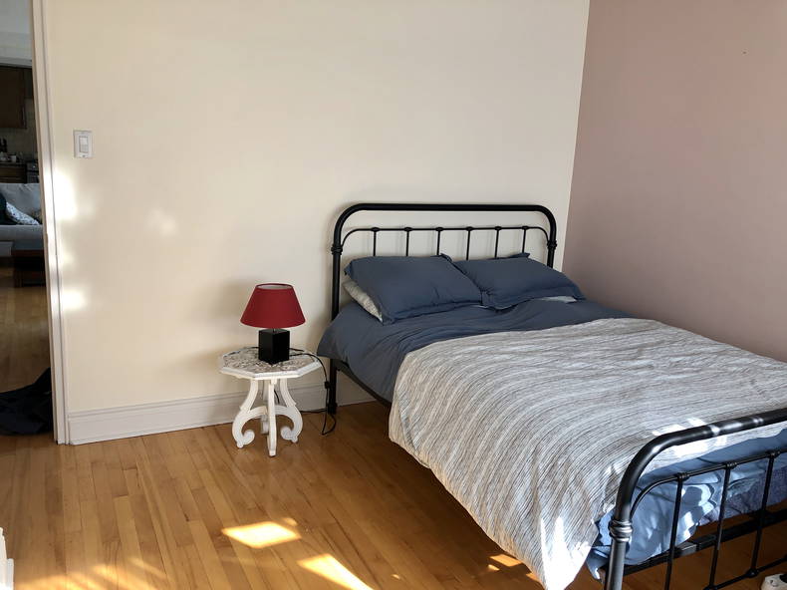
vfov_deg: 49.7
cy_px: 295
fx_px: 636
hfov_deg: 63.5
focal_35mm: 28
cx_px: 394
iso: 32
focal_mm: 3.99
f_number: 1.8
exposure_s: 1/120
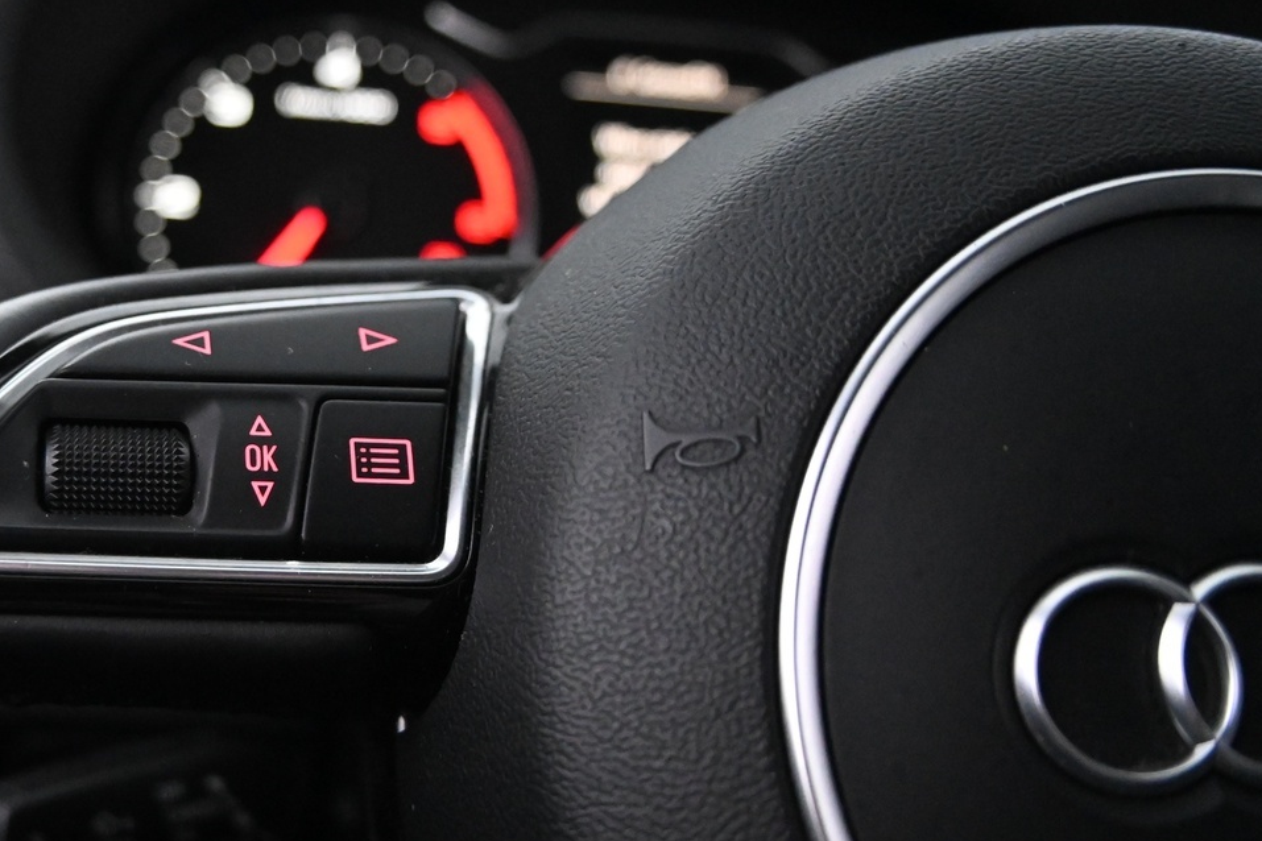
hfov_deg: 16.0
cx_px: 256
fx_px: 4452
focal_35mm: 127
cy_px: 390
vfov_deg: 10.8
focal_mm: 50
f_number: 6.3
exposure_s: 1/80
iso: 5000
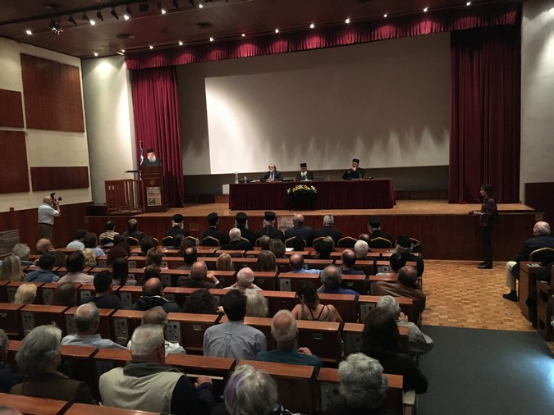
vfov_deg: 48.2
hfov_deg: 61.7
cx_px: 277
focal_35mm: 29
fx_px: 464
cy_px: 208
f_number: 2.2
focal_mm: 4.15
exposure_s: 1/17
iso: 320
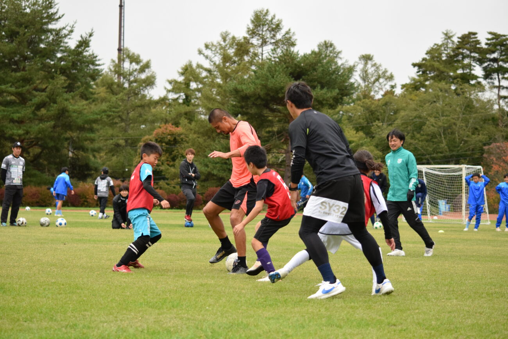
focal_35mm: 102
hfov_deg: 20.0
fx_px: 1439
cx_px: 254
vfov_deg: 13.4
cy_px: 170
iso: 1600
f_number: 5
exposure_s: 1/4000
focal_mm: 68
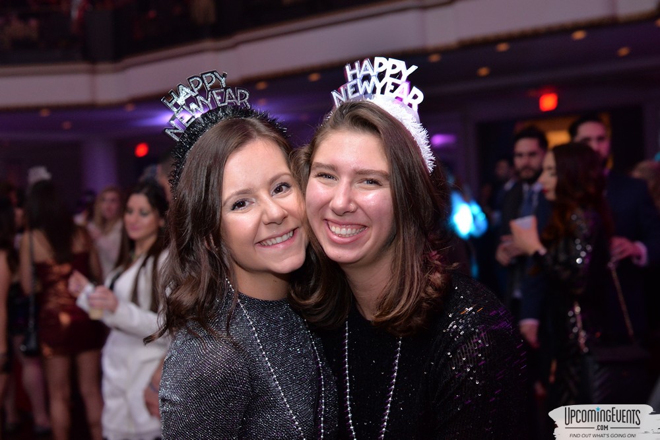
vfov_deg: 27.0
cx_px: 330
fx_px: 917
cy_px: 220
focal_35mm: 50
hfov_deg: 39.6
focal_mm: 50
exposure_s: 1/80
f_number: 4.5
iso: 2000
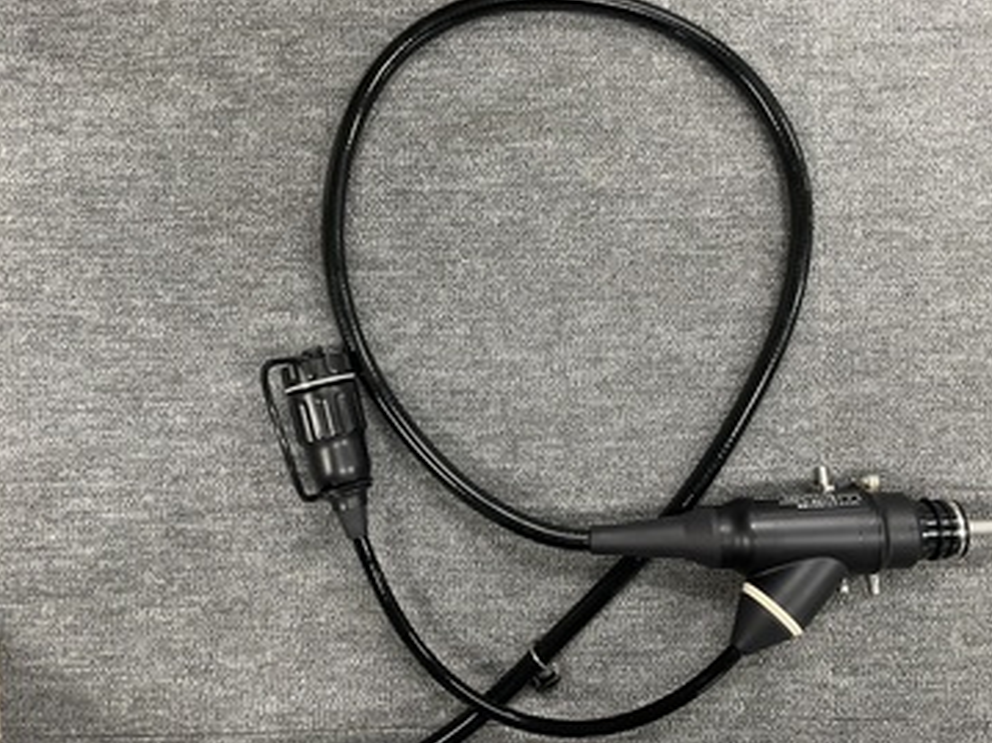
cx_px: 547
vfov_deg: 48.2
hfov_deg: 61.5
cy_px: 365
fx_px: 831
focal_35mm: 29
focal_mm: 4.2
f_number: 1.6
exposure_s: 1/60
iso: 160
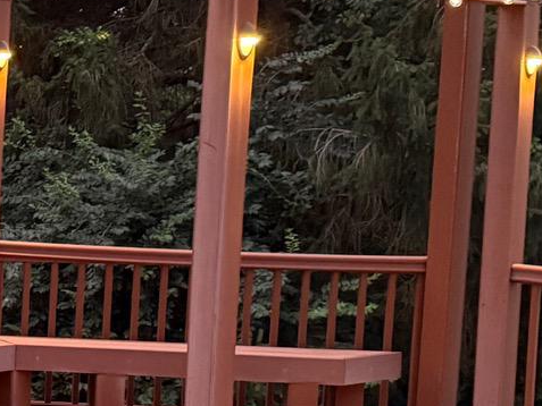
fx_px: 1613
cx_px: -302
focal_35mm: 103
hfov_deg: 17.0
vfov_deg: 14.3
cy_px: 273
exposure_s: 1/40
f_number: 1.78
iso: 1000
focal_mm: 6.76
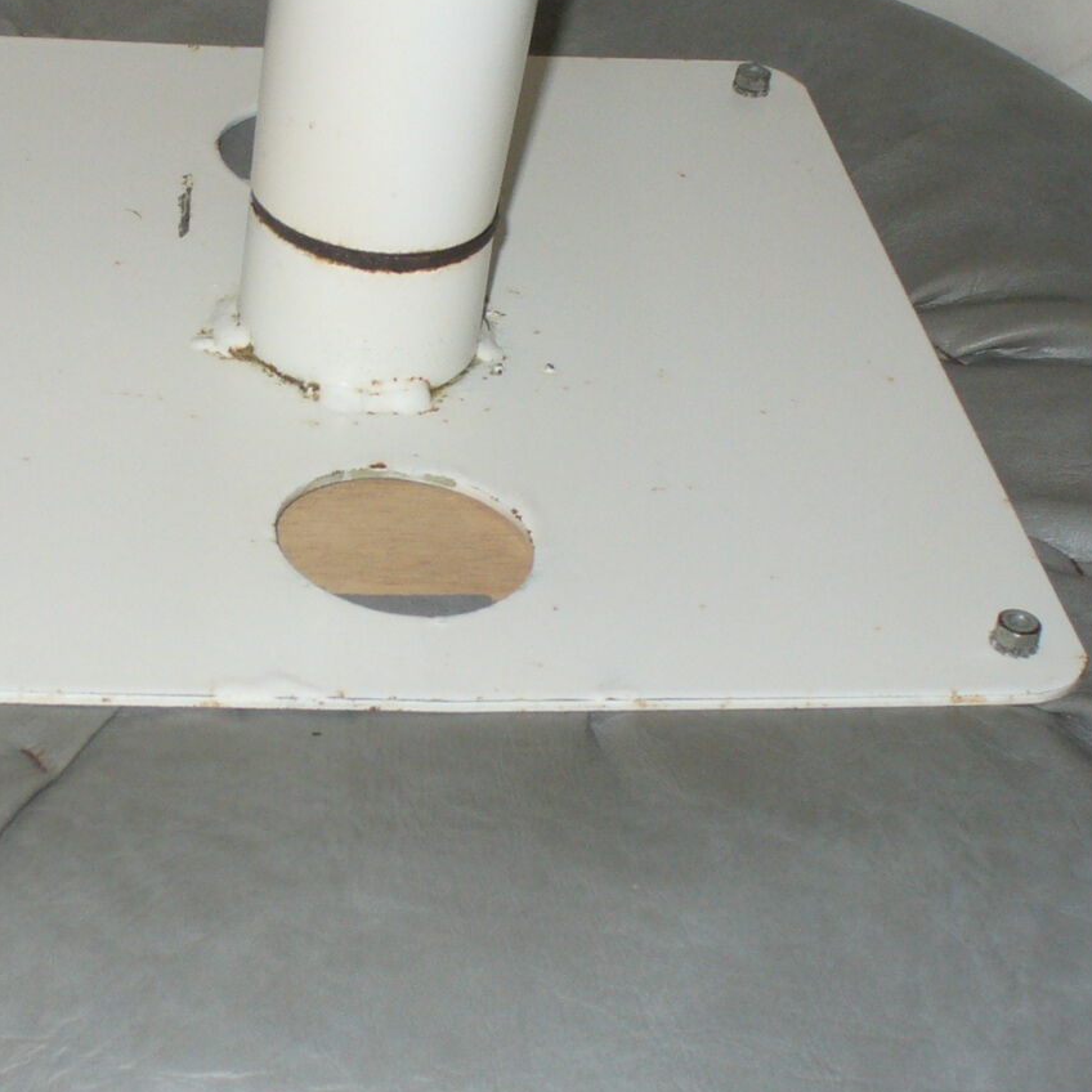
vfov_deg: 21.9
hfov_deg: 21.9
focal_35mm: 79
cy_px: 398
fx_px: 2820
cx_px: 389
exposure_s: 1/30
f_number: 2.8
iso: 100
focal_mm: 6.1
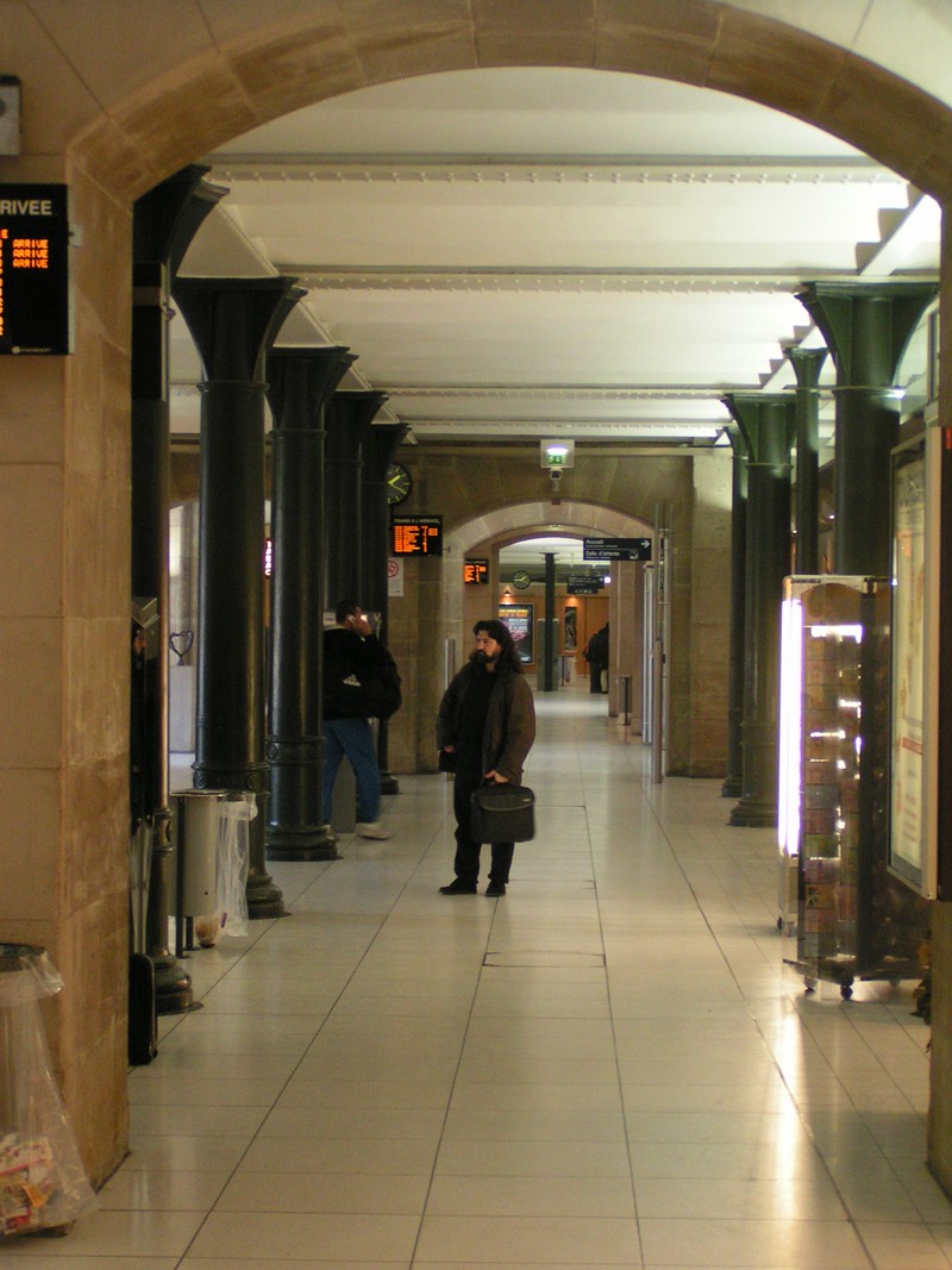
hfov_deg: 18.7
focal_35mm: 79
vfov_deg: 24.7
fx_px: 2897
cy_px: 635
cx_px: 476
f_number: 3.2
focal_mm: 12.1
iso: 200
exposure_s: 1/25
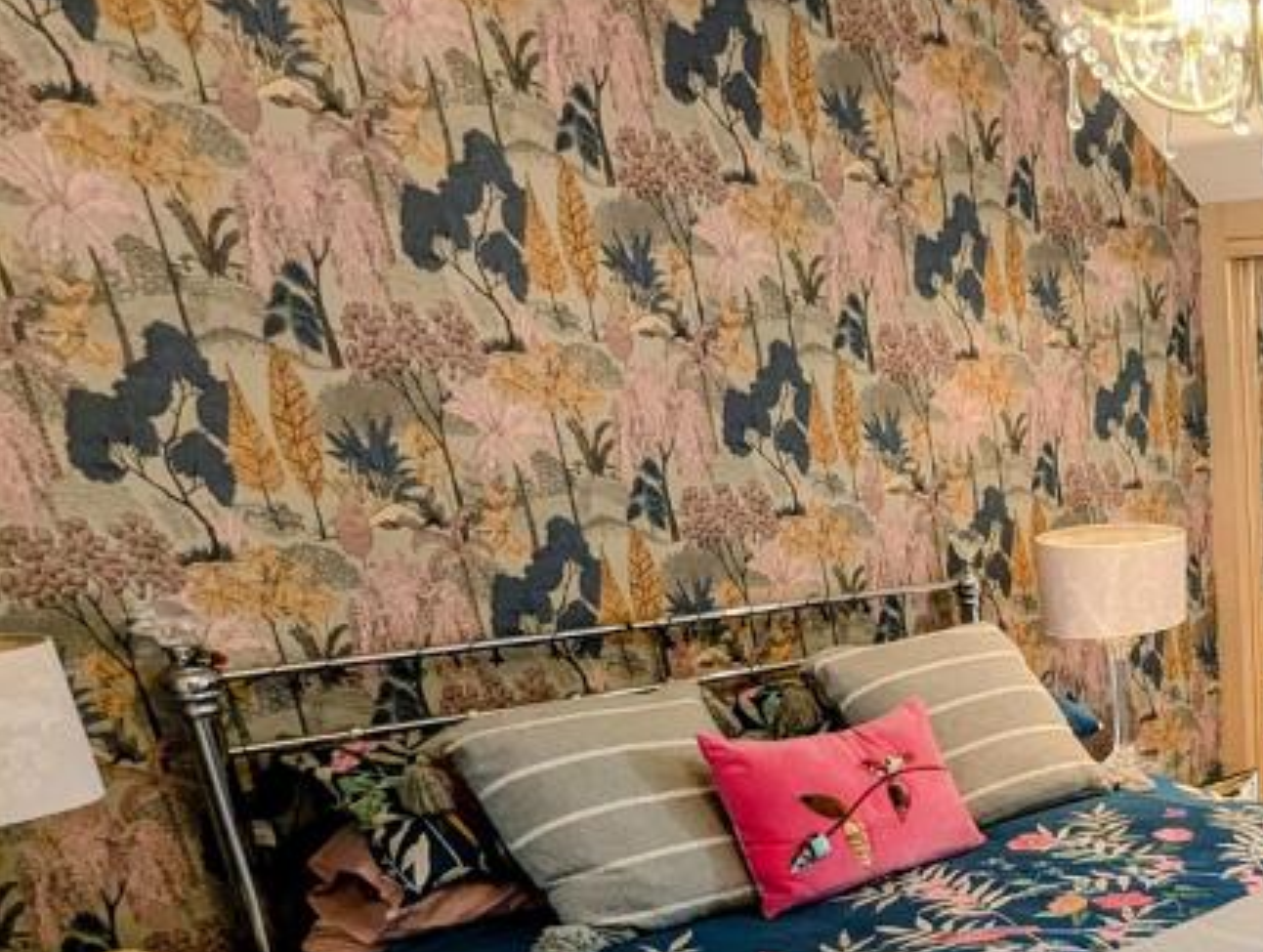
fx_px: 1389
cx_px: 1401
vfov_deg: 34.4
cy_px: 956
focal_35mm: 38
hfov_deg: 39.6
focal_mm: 2.35
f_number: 2.2
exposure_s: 1/33.3
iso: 493
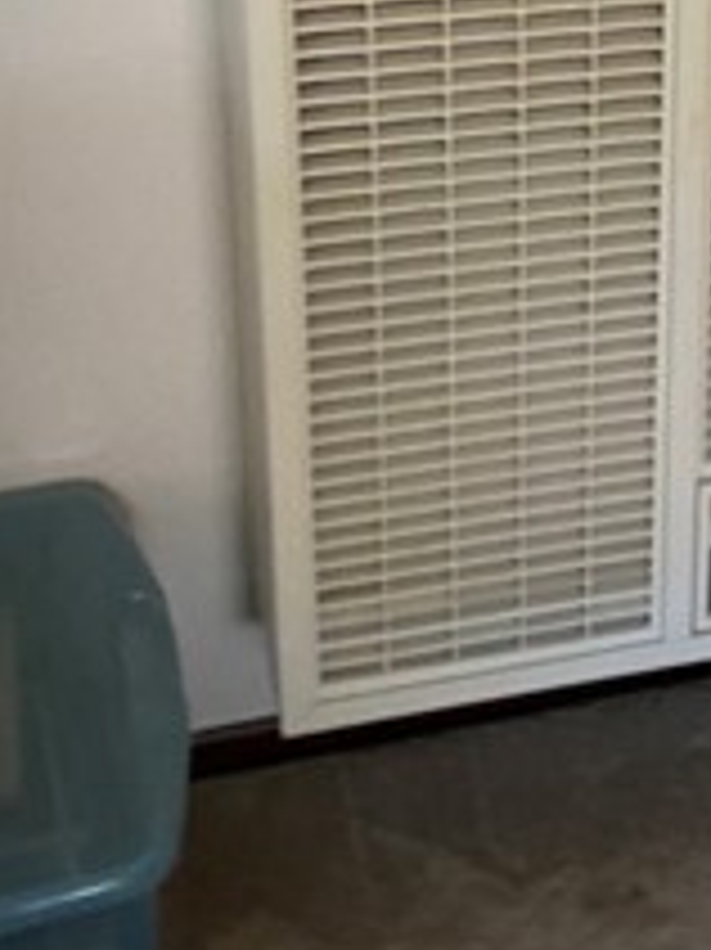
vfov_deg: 23.9
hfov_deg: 18.3
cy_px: 63
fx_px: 2166
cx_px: 675
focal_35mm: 79
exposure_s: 1/56
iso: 500
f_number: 1.8
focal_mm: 4.25
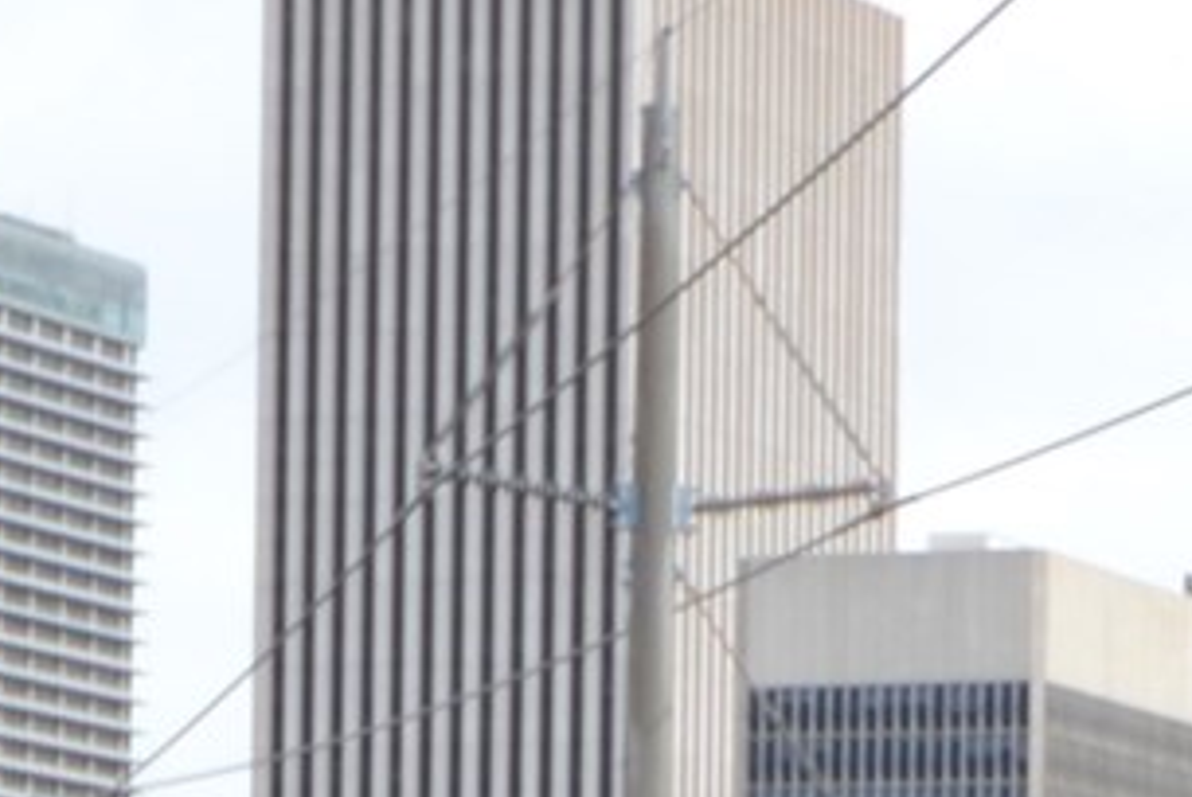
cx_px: 1247
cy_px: 1727
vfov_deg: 5.3
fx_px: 8484
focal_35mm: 256
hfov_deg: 8.0
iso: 100
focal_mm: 24
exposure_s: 1/160
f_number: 6.3
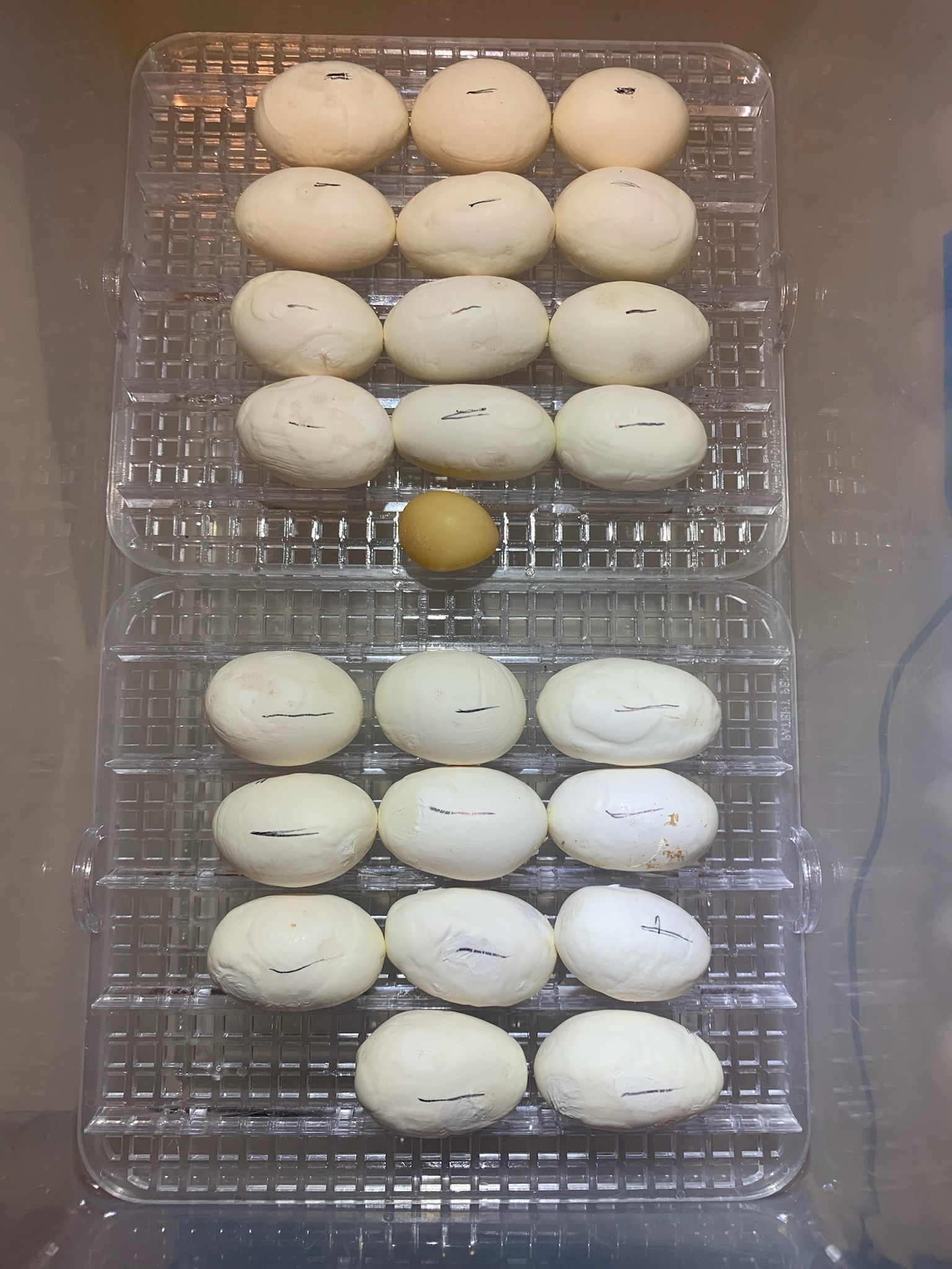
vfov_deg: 67.3
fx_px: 953
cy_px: 634
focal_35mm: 26
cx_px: 476
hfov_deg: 53.1
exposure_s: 1/60
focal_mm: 4.25
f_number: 1.8
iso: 50
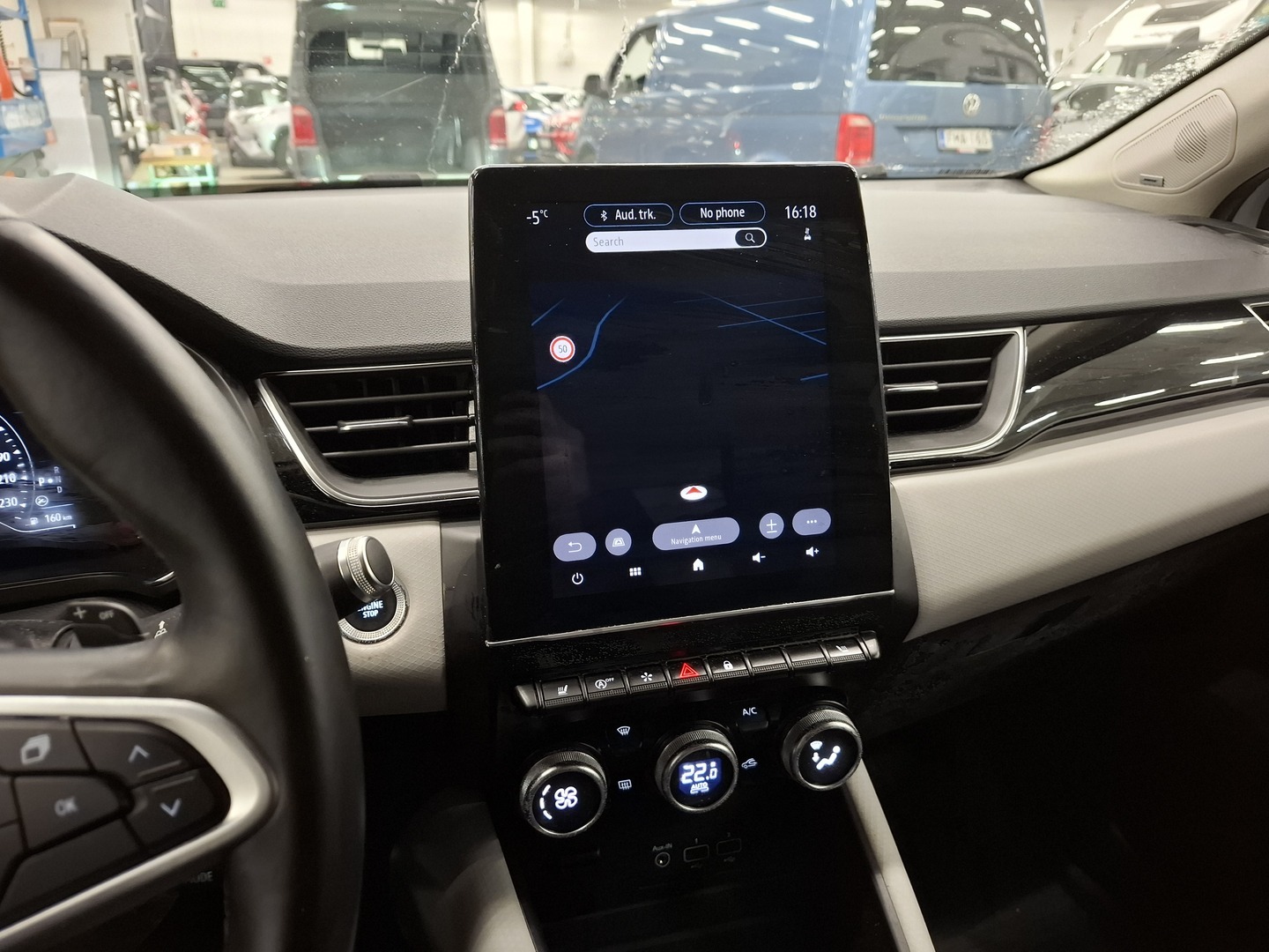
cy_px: 476
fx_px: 843
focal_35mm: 23
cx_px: 634
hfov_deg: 73.9
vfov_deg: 58.9
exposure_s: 1/25
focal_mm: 5.54
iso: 320
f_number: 1.8
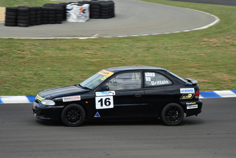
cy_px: 79
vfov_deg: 11.4
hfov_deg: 17.1
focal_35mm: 120
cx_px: 118
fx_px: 787
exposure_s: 1/400
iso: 400
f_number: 11
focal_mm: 80
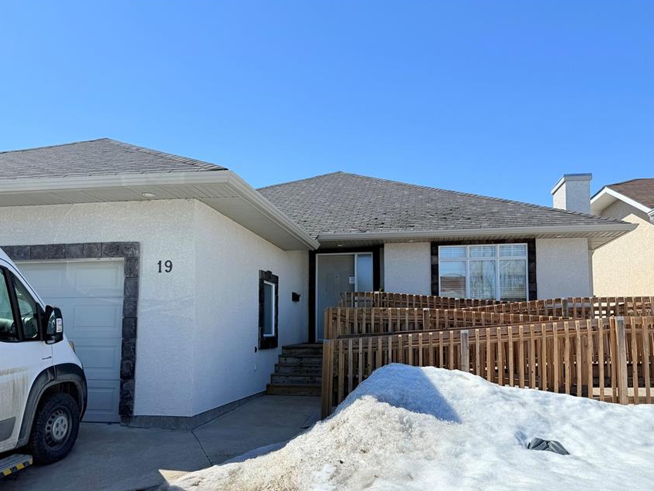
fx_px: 548
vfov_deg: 48.0
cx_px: 335
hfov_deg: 61.6
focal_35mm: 29
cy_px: 290
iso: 80
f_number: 1.78
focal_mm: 6.76
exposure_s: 1/8130
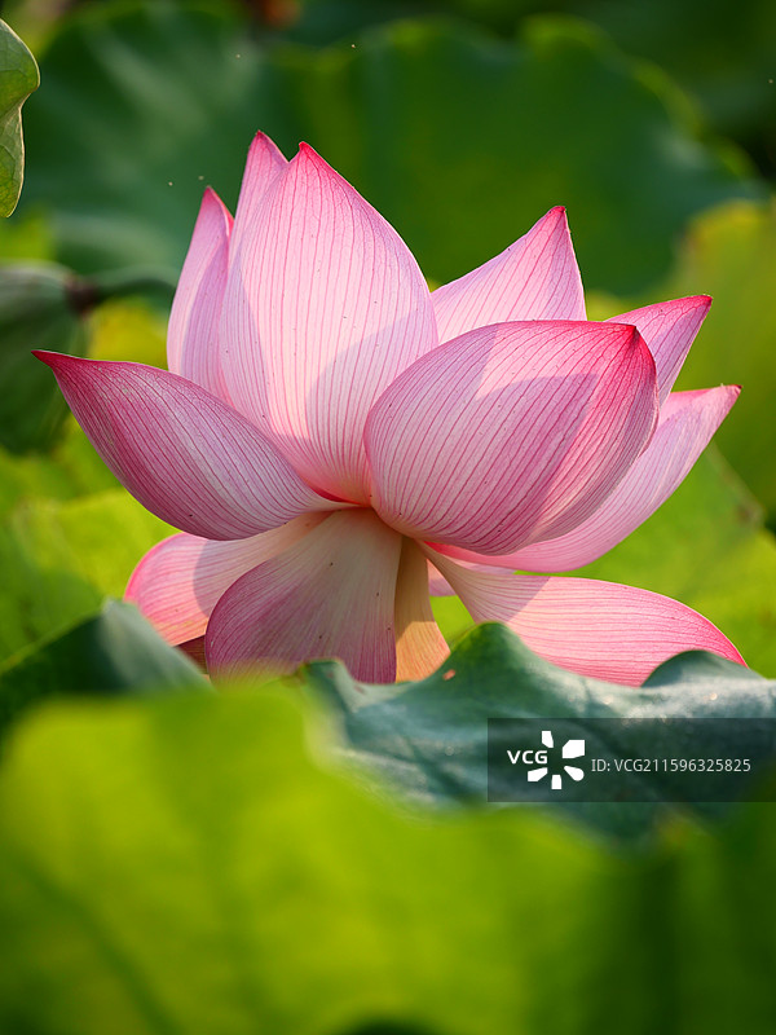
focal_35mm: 264
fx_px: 7891
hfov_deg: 5.6
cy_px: 518
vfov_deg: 7.5
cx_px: 388
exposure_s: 1/640
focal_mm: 132
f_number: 5.6
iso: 200
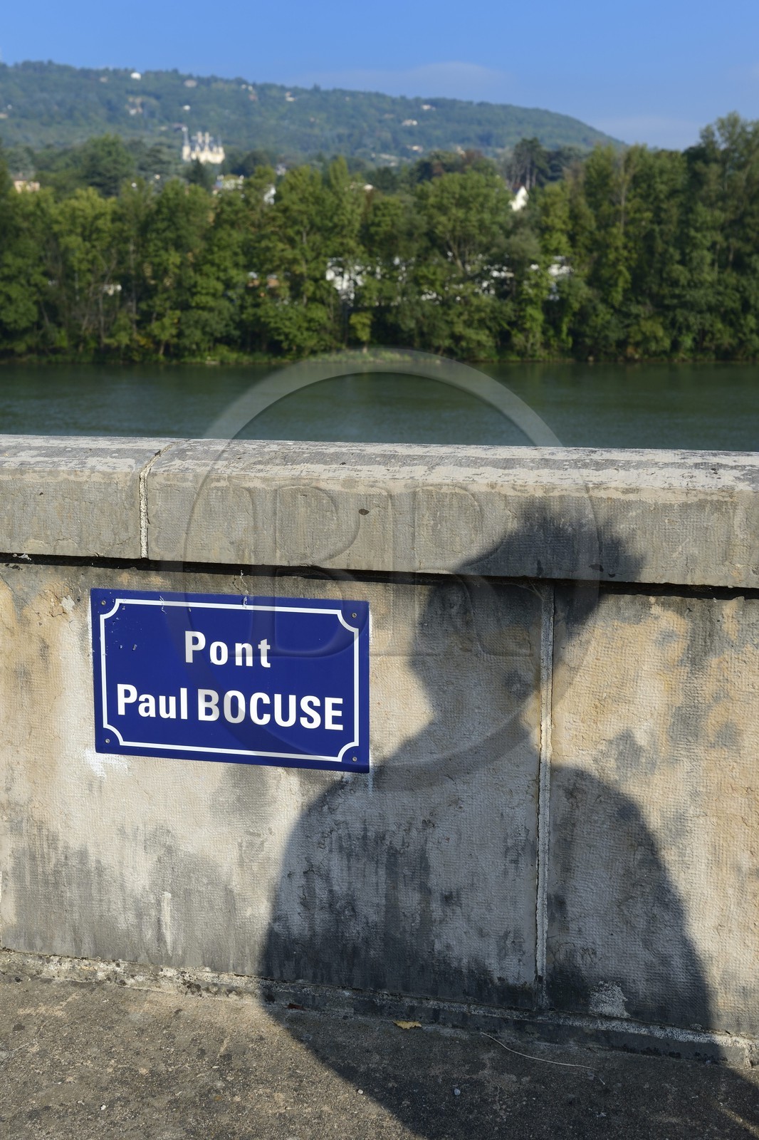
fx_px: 1329
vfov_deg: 46.4
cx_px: 380
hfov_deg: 31.9
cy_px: 570
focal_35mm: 42
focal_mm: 42
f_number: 6.3
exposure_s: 1/320
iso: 100
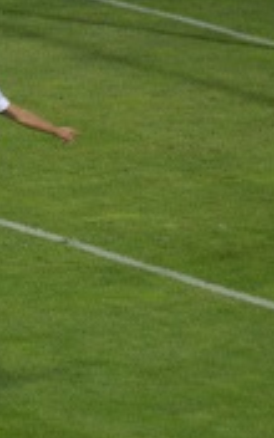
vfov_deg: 2.0
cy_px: 204
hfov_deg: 1.3
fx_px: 12474
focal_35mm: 1044
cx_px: 2
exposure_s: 1/60
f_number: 5.6
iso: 800
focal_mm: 300
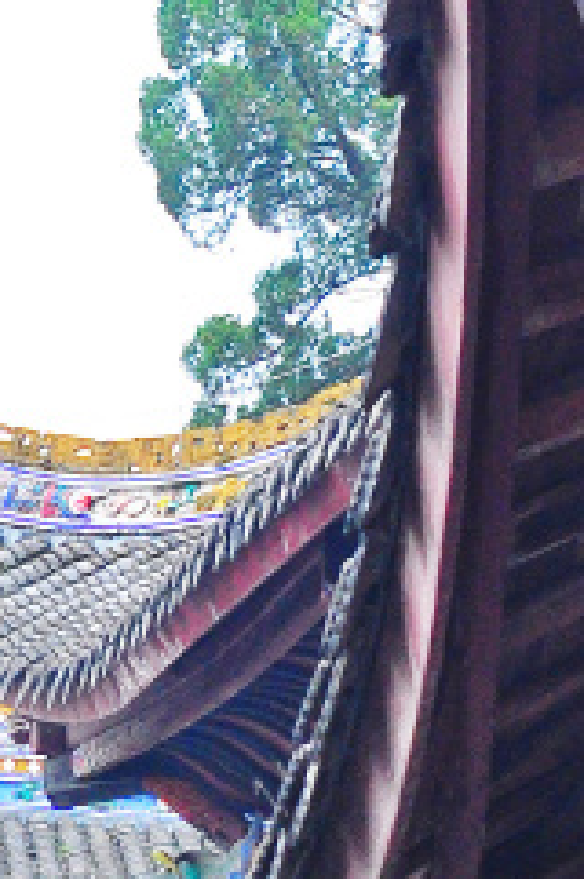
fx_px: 4368
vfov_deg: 11.0
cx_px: -469
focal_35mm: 179
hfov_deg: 7.4
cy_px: 1371
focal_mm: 24
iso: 640
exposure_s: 1/400
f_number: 5
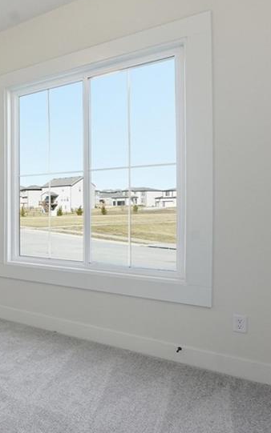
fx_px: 319
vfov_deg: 68.3
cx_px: -70
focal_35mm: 27
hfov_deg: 34.5
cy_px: 200
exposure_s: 1/1250
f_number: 8
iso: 1000
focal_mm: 14
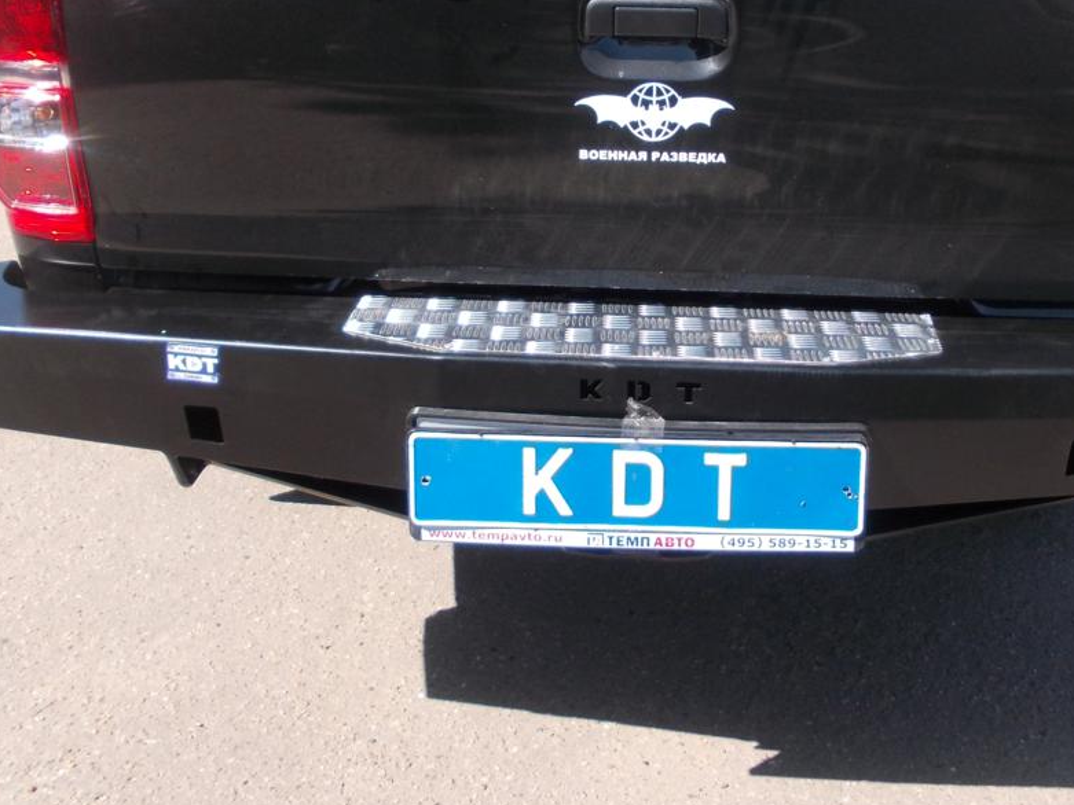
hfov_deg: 43.7
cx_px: 620
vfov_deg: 33.4
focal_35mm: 43
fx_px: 1334
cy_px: 298
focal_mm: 4
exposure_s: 1/500
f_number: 2.7
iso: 80
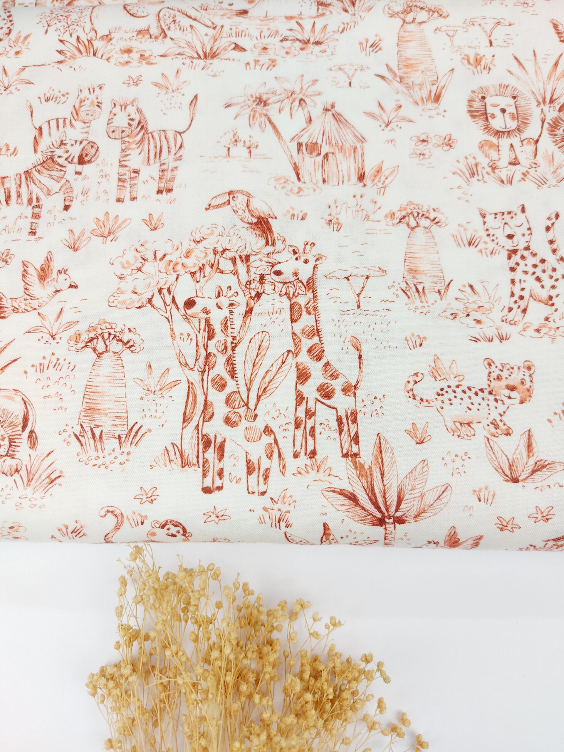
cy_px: 376
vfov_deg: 71.6
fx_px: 521
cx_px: 282
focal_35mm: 24
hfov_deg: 56.8
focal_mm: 5.23
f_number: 1.8
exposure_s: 1/100
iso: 40
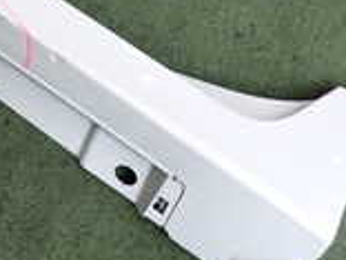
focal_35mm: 96
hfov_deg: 18.1
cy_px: -78
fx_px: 960
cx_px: -177
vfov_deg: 14.7
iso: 125
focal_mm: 4.5
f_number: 2
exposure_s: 1/125
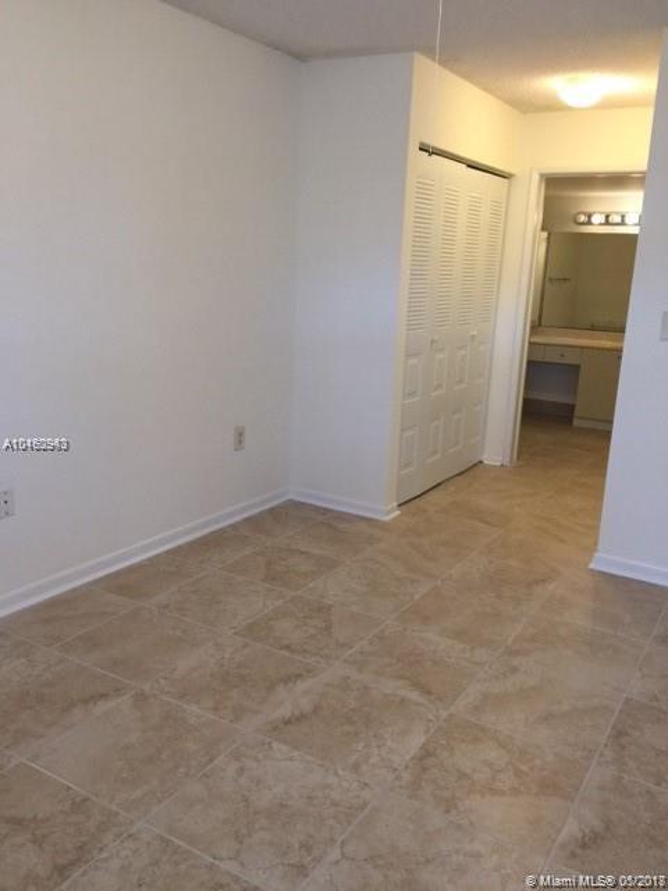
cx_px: 334
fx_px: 746
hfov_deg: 48.2
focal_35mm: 29
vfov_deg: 61.7
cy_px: 446
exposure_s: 1/15
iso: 64
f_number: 2.2
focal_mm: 4.15
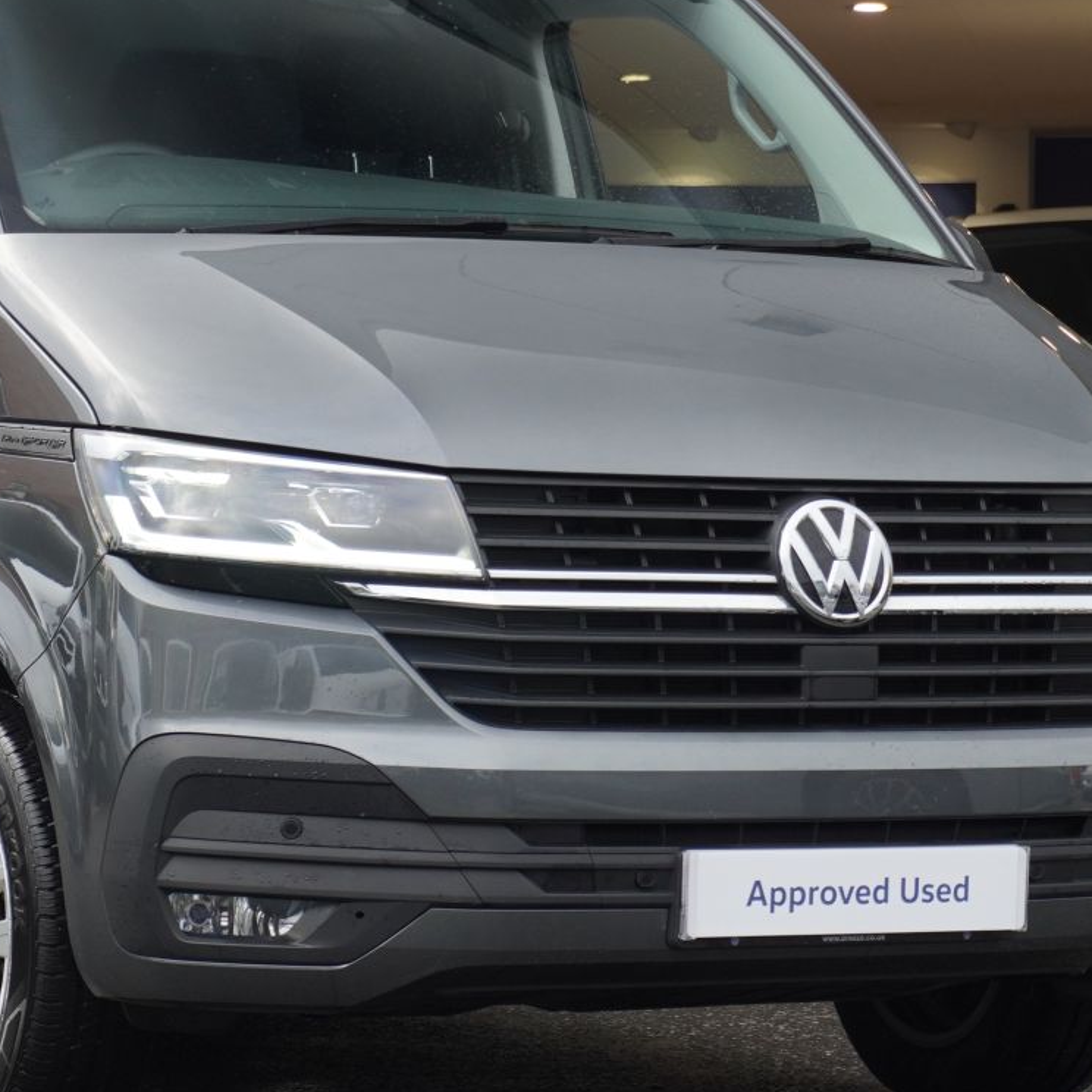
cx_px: 258
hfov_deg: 12.7
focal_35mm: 137
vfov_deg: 12.7
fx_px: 4890
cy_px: 574
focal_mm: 50
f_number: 5.6
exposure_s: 1/200
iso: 400
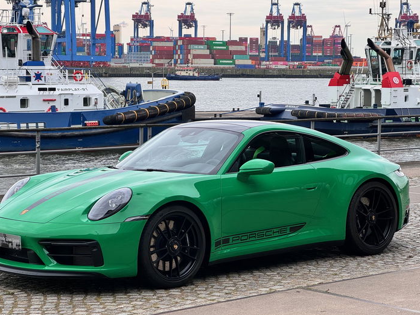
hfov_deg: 23.0
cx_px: 201
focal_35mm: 85
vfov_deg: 17.4
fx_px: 1031
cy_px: 169
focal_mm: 9
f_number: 2.8
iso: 25
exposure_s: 1/205
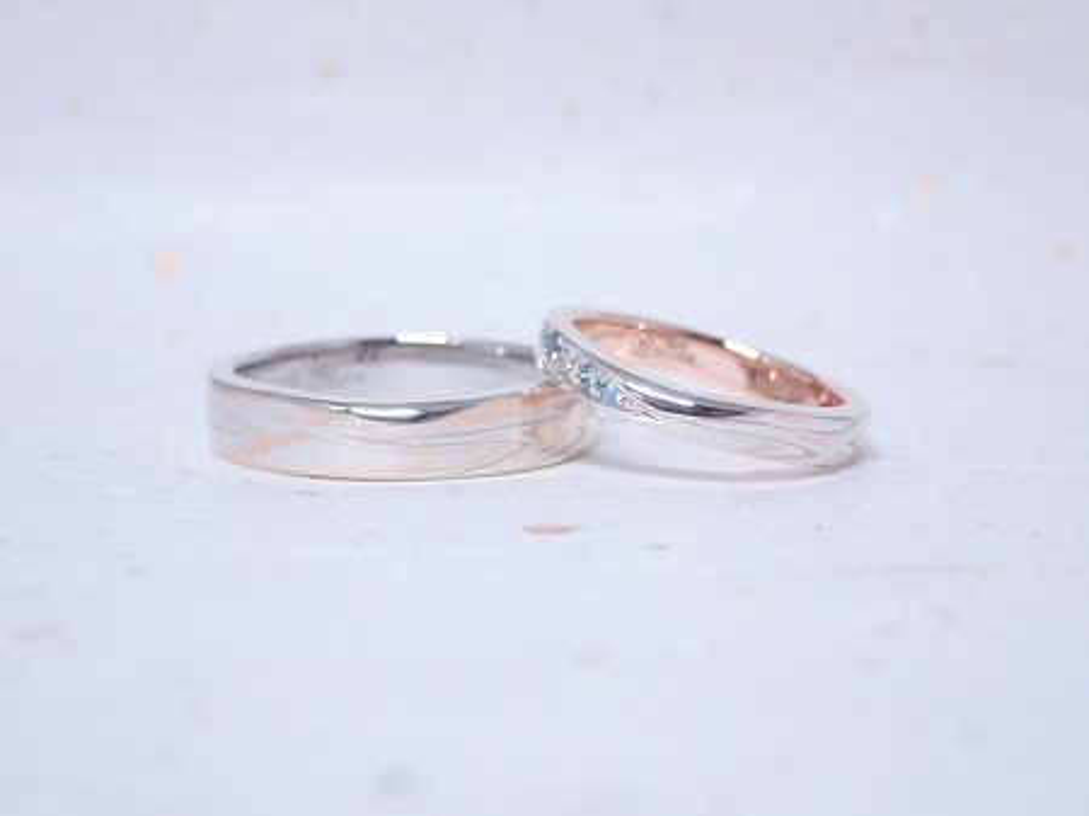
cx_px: 544
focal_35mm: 74
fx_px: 2327
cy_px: 408
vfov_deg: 19.9
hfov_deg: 26.3
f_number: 4.2
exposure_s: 1/80
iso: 200
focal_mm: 13.47
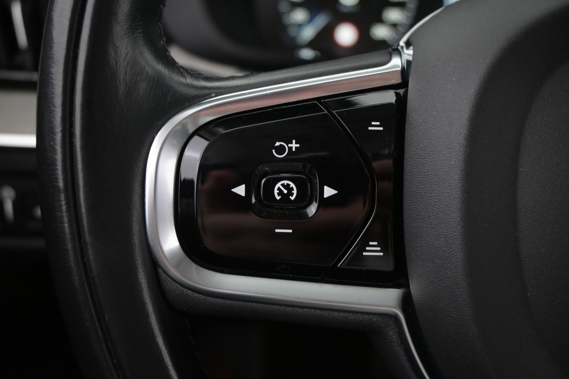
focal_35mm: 39
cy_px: 190
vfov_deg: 34.2
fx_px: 616
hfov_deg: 49.6
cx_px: 284
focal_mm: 26
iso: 2500
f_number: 4.5
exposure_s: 1/40
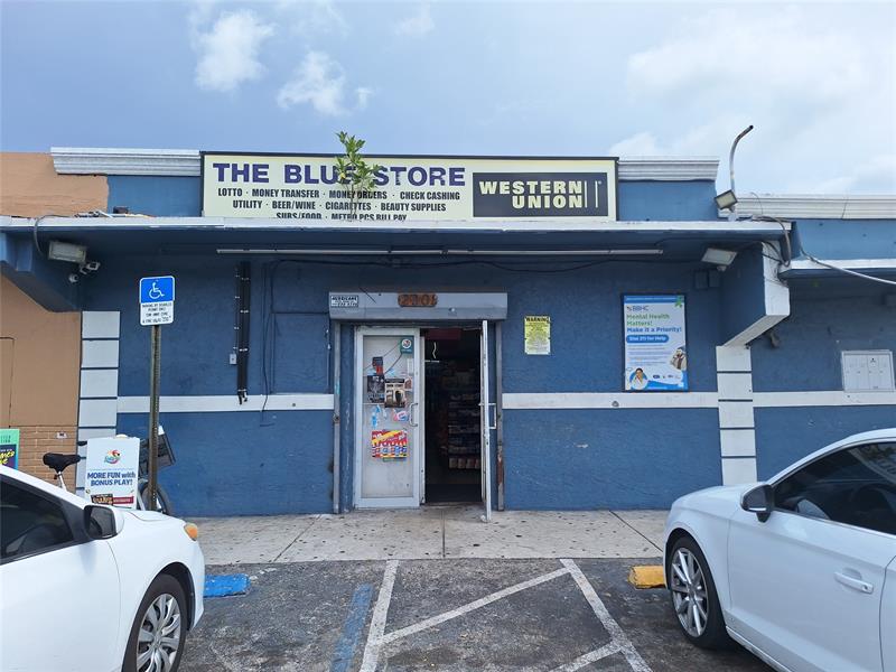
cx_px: 448
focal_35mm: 23
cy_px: 336
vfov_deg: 58.9
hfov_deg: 73.9
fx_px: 595
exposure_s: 1/2874
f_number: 1.8
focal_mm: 5.54
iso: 25
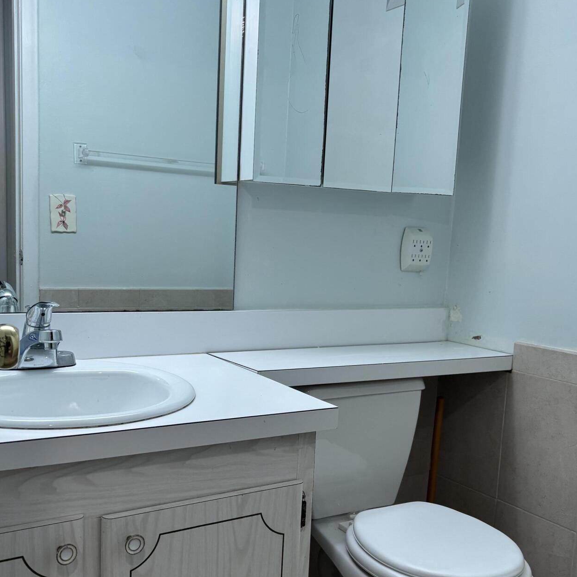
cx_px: 266
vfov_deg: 44.7
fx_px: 698
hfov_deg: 44.9
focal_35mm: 37
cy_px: 340
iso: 125
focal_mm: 5.96
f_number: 1.6
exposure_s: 1/120
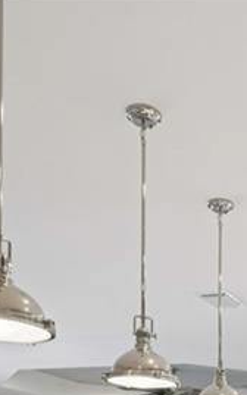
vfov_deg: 28.1
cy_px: 492
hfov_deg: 18.9
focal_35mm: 62
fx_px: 668
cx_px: 348
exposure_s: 1/25
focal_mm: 16
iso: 400
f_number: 8
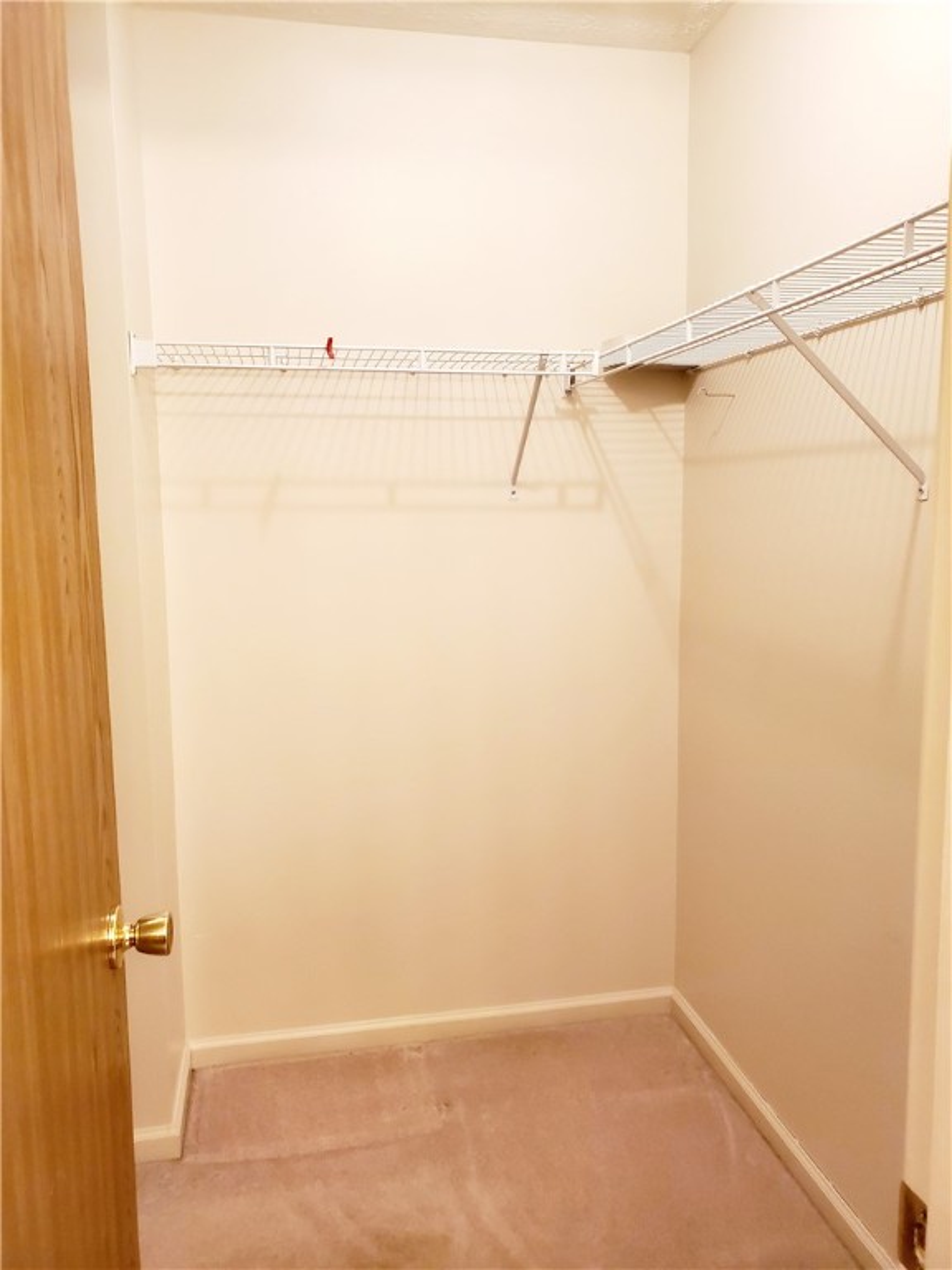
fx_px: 953
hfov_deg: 53.1
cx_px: 476
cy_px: 635
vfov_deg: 67.3
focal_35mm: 26
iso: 400
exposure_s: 1/40
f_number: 2.4
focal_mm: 4.3
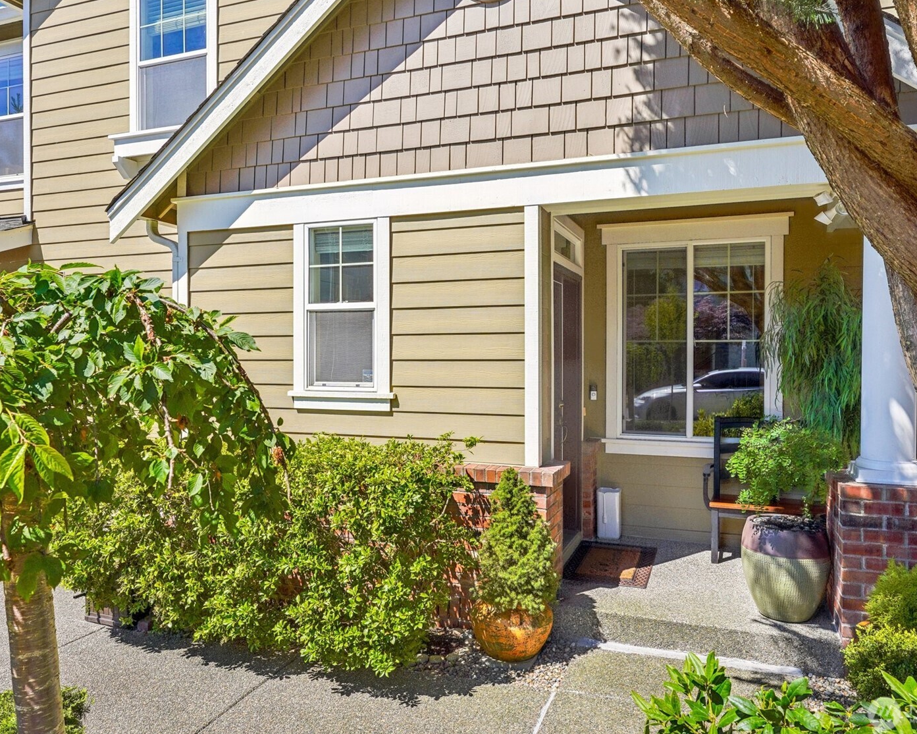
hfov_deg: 70.3
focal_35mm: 24
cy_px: 366
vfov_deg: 58.8
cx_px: 470
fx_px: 651
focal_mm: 21
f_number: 8
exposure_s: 1/250
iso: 100
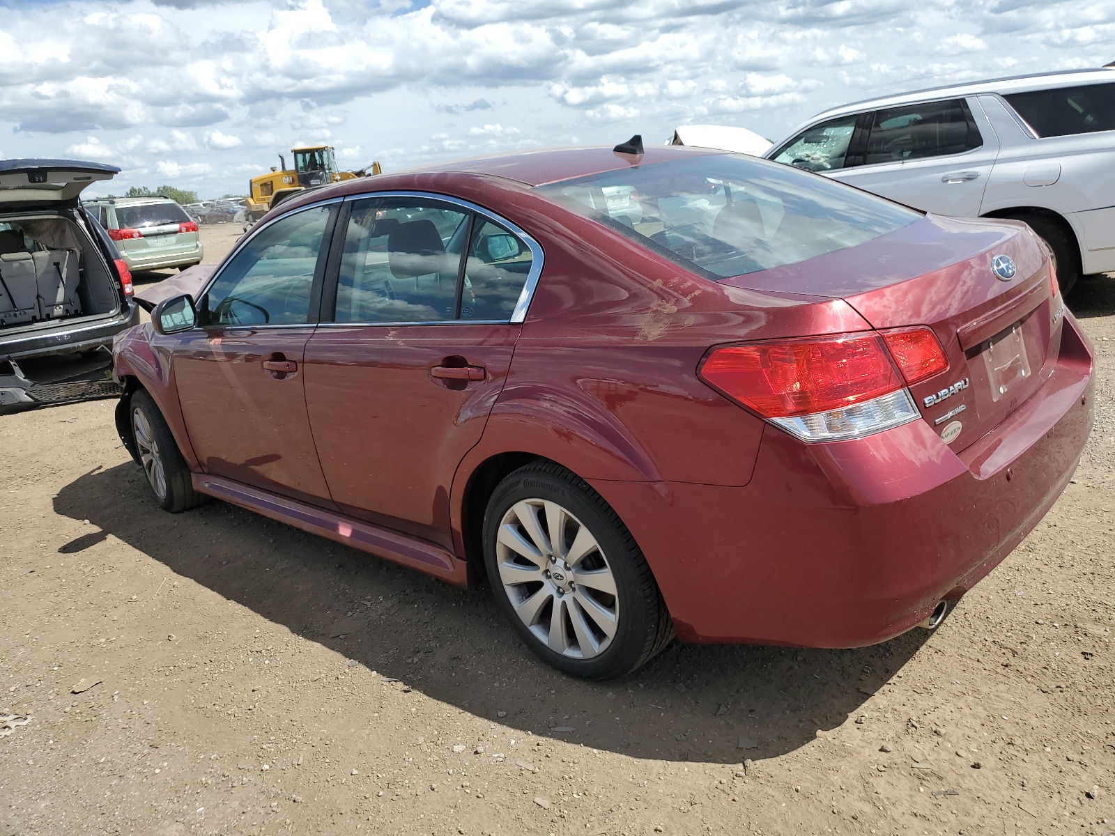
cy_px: 418
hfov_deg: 67.3
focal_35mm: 26
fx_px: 837
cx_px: 558
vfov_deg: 53.1
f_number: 1.5
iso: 50
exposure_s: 1/2500
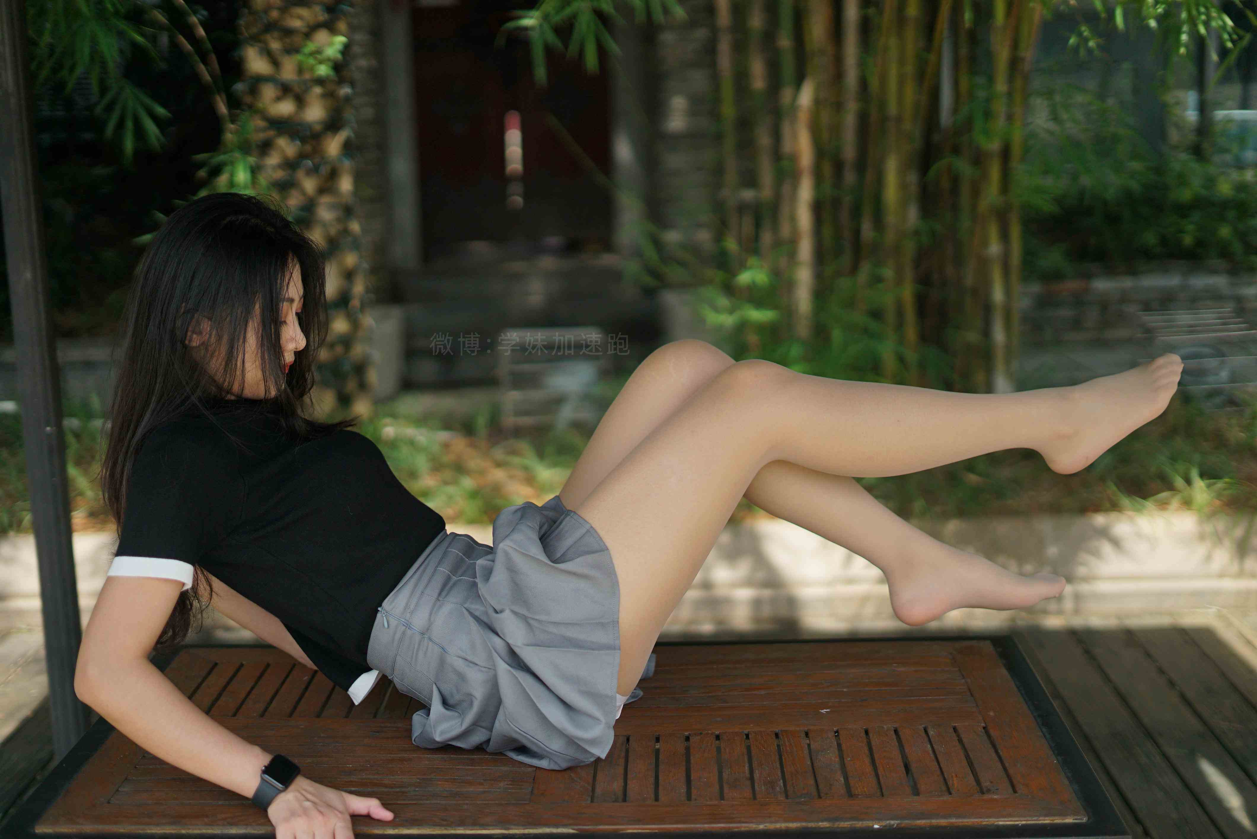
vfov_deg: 27.0
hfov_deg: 39.6
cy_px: 420
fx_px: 1747
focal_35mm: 50
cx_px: 628
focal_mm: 50
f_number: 1.8
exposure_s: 1/4000
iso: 200
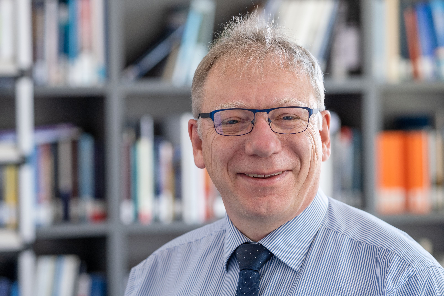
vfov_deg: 10.2
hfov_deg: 15.2
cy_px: 148
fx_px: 1665
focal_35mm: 135
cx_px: 222
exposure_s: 1/180
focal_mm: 90
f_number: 2.5
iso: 400
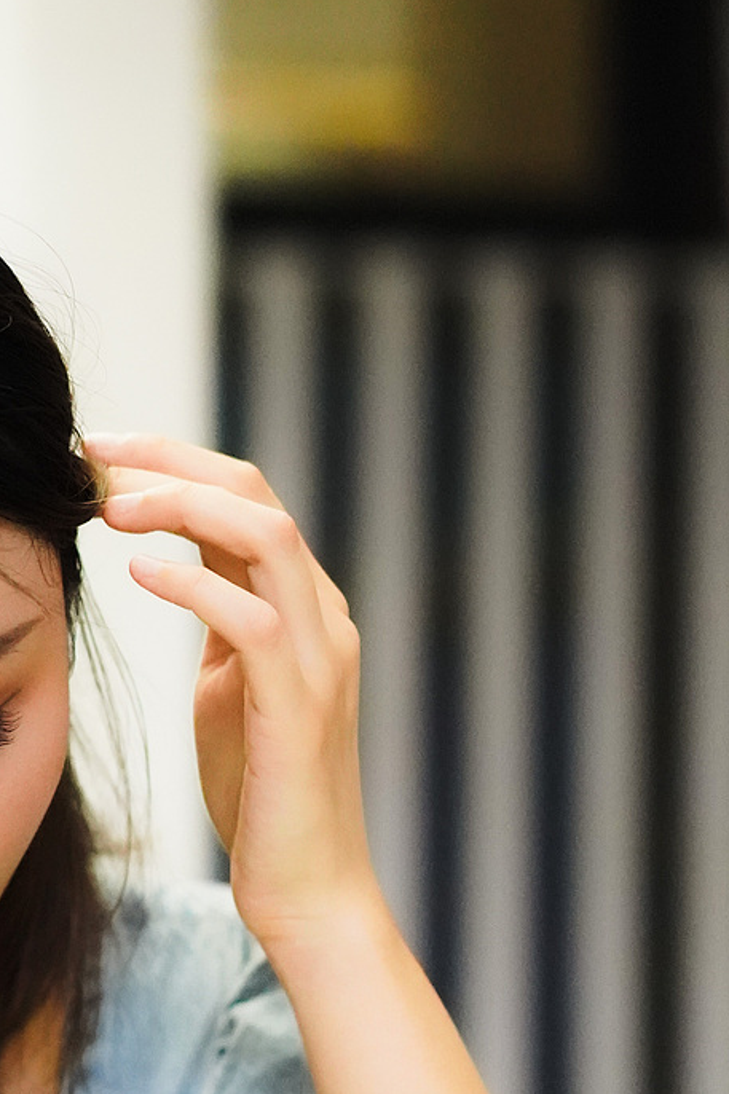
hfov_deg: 8.8
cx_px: -160
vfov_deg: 13.2
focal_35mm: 154
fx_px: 4680
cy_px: 935
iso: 10000
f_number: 2
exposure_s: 1/4000
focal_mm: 55
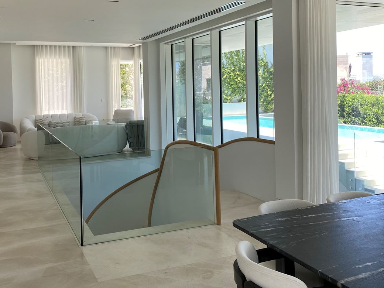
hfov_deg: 51.1
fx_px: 399
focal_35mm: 36
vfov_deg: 39.3
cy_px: 101
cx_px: 156
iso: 32
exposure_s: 1/360
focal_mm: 4.25
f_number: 1.8
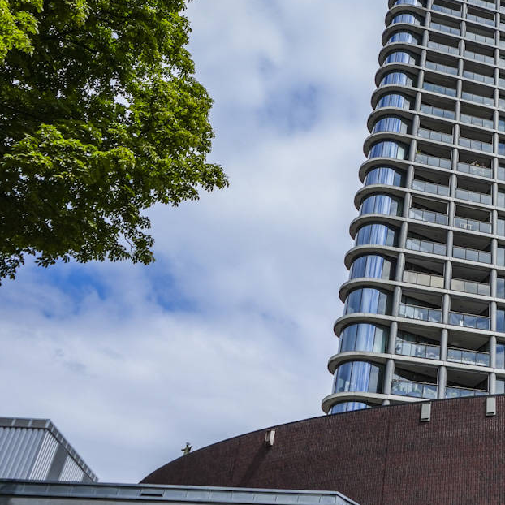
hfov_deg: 34.5
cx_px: 558
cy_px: 179
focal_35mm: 42
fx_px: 693
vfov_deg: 39.7
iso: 250
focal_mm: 16
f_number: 2.8
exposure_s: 1/8000
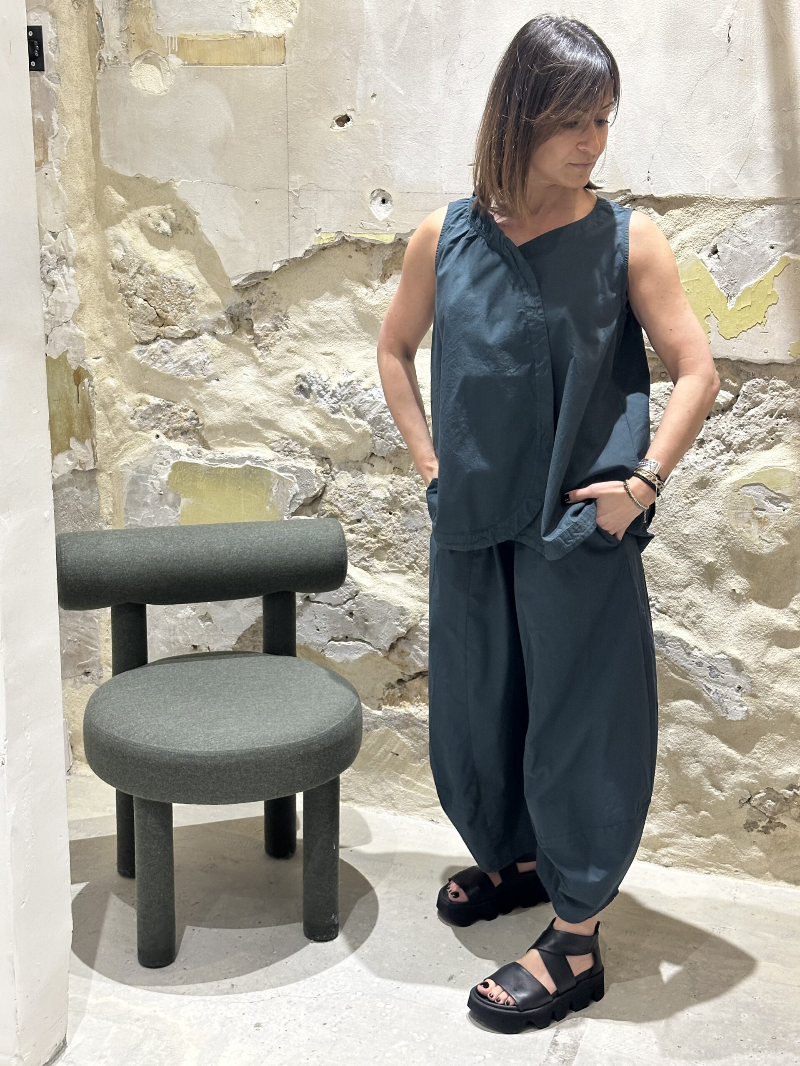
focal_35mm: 48
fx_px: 1479
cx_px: 400
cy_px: 533
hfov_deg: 30.3
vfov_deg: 39.7
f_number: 1.78
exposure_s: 1/50
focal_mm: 6.86
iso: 250
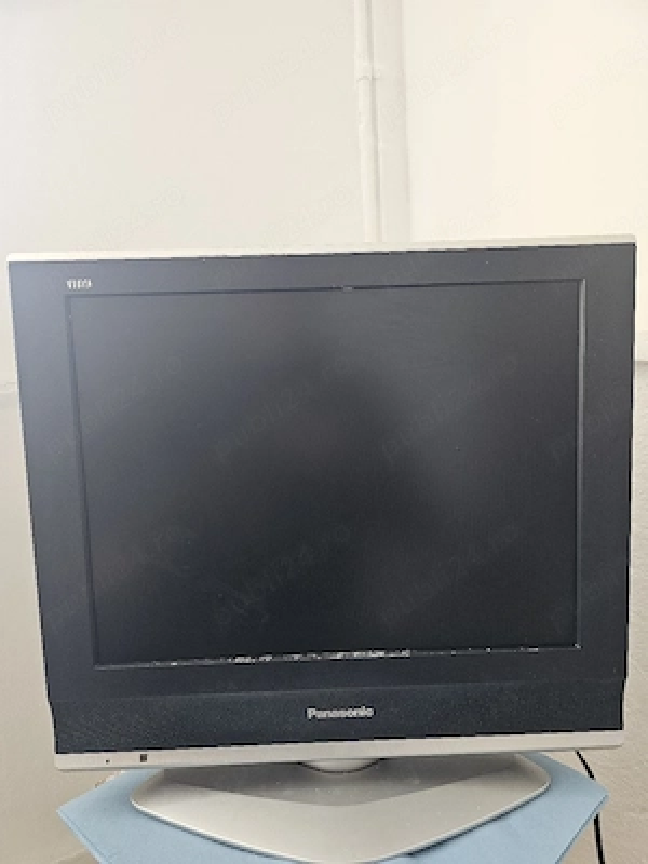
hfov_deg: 58.9
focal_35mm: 23
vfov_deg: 73.9
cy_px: 432
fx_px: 574
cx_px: 324
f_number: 1.7
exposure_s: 1/143
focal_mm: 6.3
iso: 250
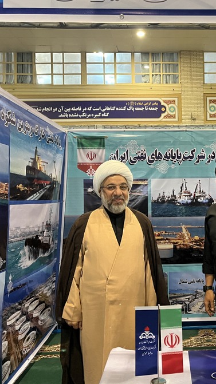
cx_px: 184
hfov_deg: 30.1
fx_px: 387
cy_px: 191
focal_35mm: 38
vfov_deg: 52.8
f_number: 1.6
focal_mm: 5.1
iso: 500
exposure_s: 1/57
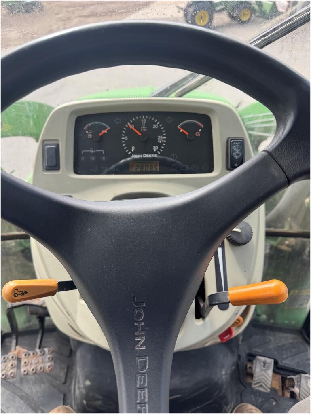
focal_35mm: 24
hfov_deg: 56.9
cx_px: 156
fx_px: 287
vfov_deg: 71.6
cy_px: 207
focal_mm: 6.76
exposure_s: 1/412
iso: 80
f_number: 1.78
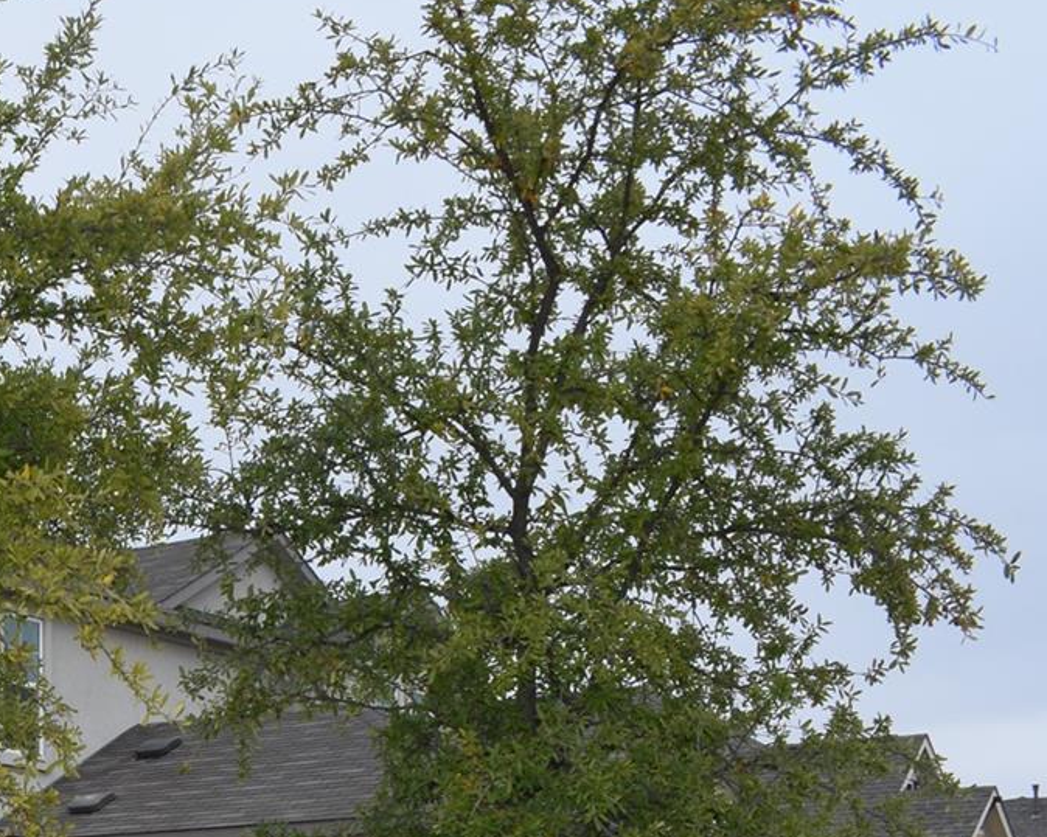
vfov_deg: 19.0
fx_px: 2386
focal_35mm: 77
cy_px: 964
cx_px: -357
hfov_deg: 22.0
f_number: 9
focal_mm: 18
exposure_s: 1/320
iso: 200
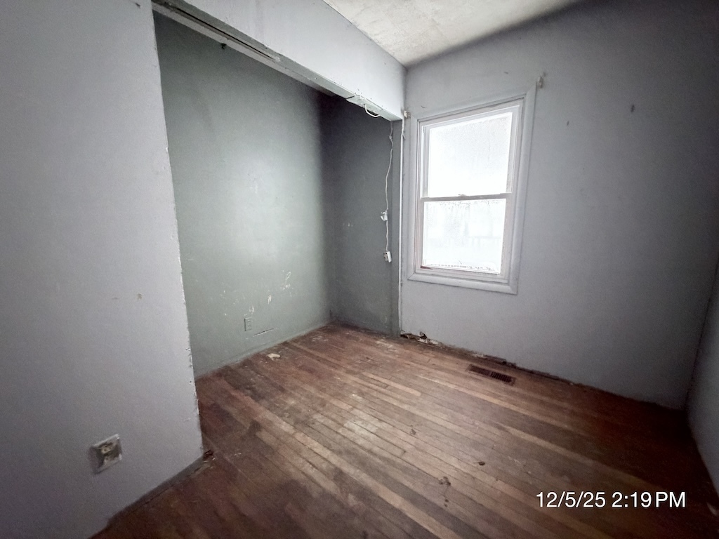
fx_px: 291
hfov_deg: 102.1
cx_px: 360
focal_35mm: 14
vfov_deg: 85.7
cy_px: 270
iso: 1250
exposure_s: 1/53
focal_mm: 2.22
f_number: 2.2
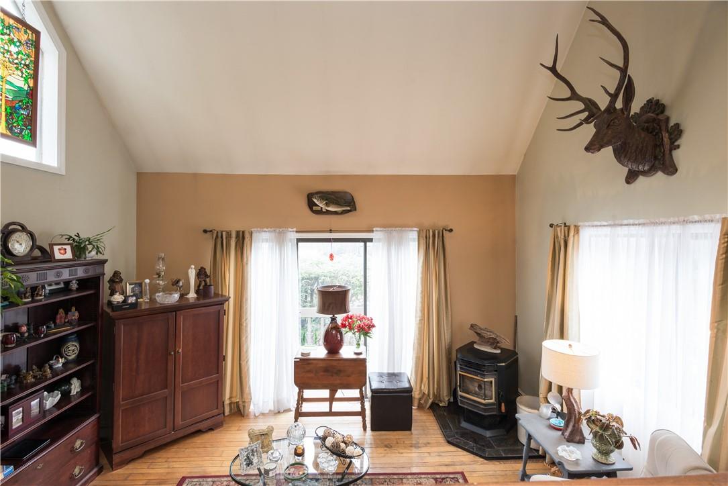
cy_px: 243
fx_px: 344
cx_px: 364
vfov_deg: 70.5
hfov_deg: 93.3
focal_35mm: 17
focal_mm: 17
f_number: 9
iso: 200
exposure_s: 1/5
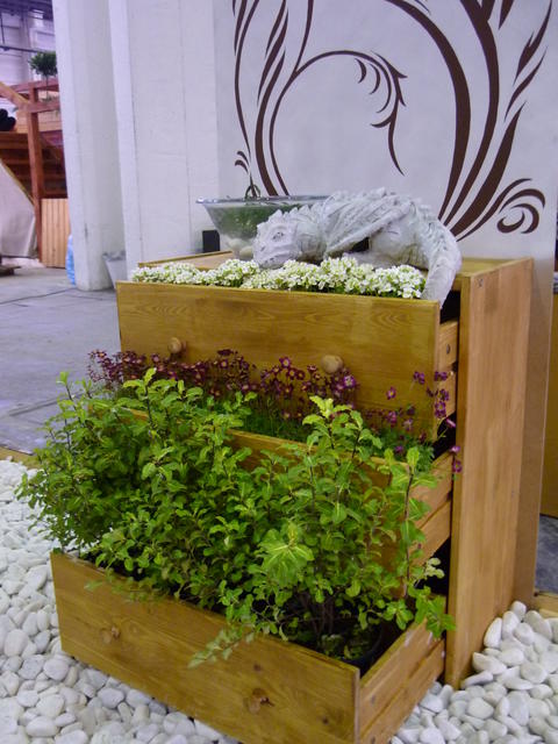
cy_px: 372
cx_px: 279
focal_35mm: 33
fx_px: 709
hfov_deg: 42.9
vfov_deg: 55.4
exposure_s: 1/8
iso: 400
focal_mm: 5.5
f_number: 2.8
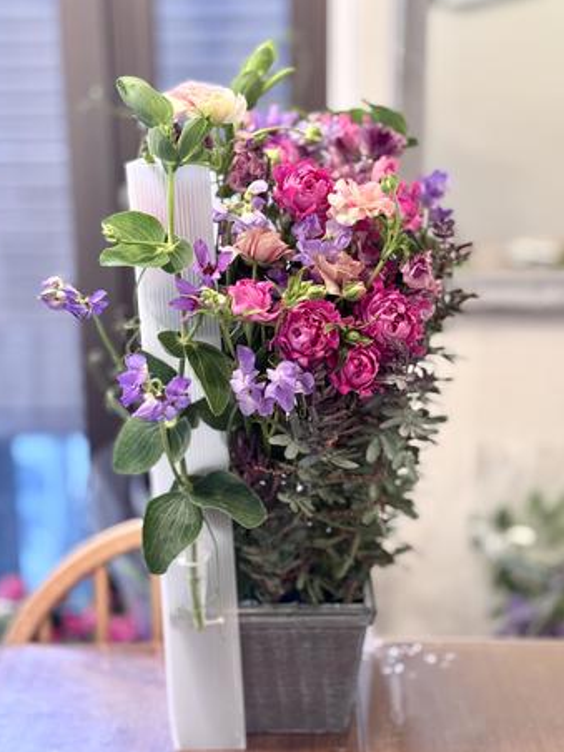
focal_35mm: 51
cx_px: 280
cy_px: 394
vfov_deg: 37.5
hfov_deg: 28.6
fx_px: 1108
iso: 250
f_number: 1.78
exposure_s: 1/40
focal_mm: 6.76
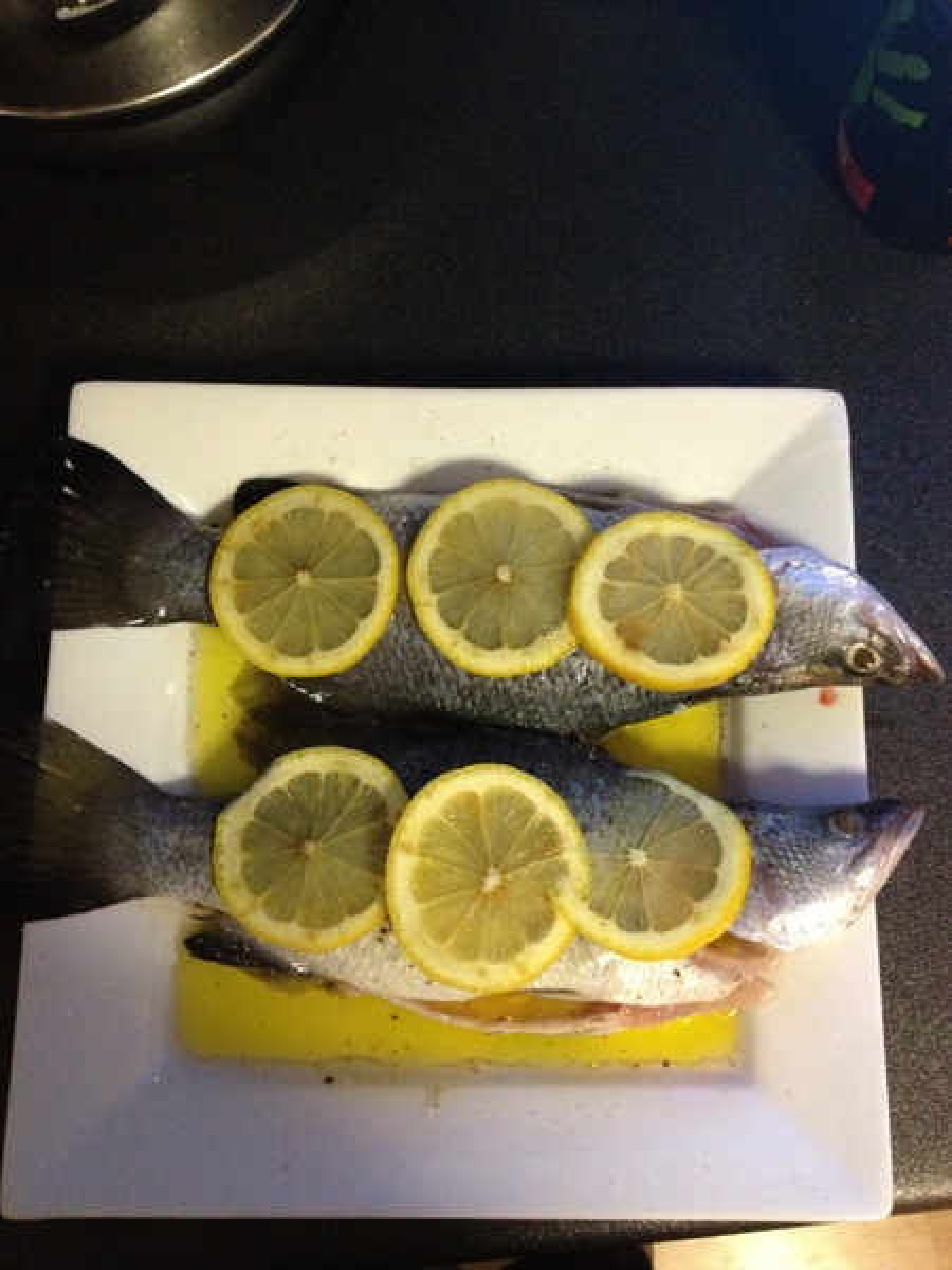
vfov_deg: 52.6
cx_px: 476
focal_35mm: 35
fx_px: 1283
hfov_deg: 40.7
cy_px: 635
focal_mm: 4.28
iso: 500
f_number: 2.4
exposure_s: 1/17
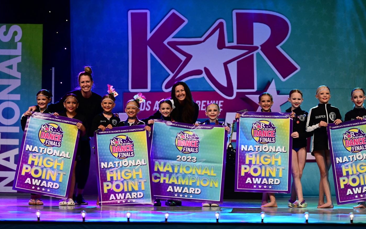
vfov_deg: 15.4
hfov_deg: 24.4
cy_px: 122
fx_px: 848
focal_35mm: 85
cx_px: 192
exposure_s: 1/800
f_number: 2.8
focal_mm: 78
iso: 2000
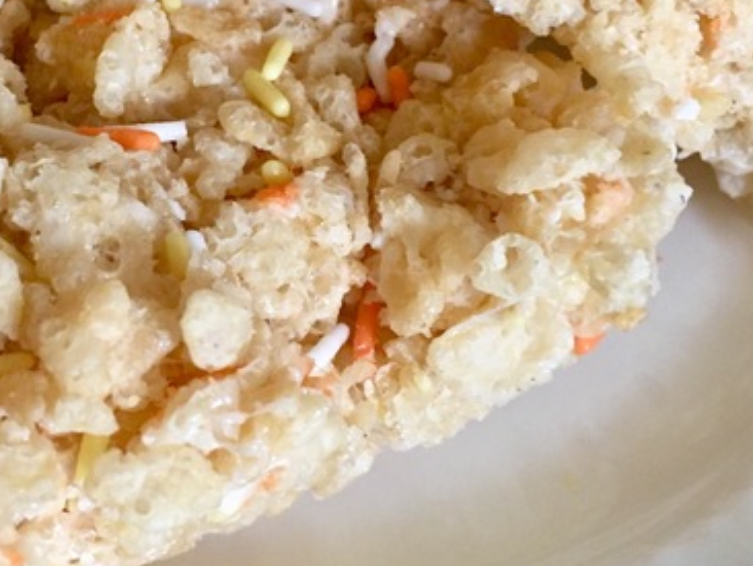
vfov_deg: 22.7
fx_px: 1393
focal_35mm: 64
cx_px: 202
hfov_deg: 29.8
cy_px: 142
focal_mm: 4.15
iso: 100
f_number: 2.2
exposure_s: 1/30
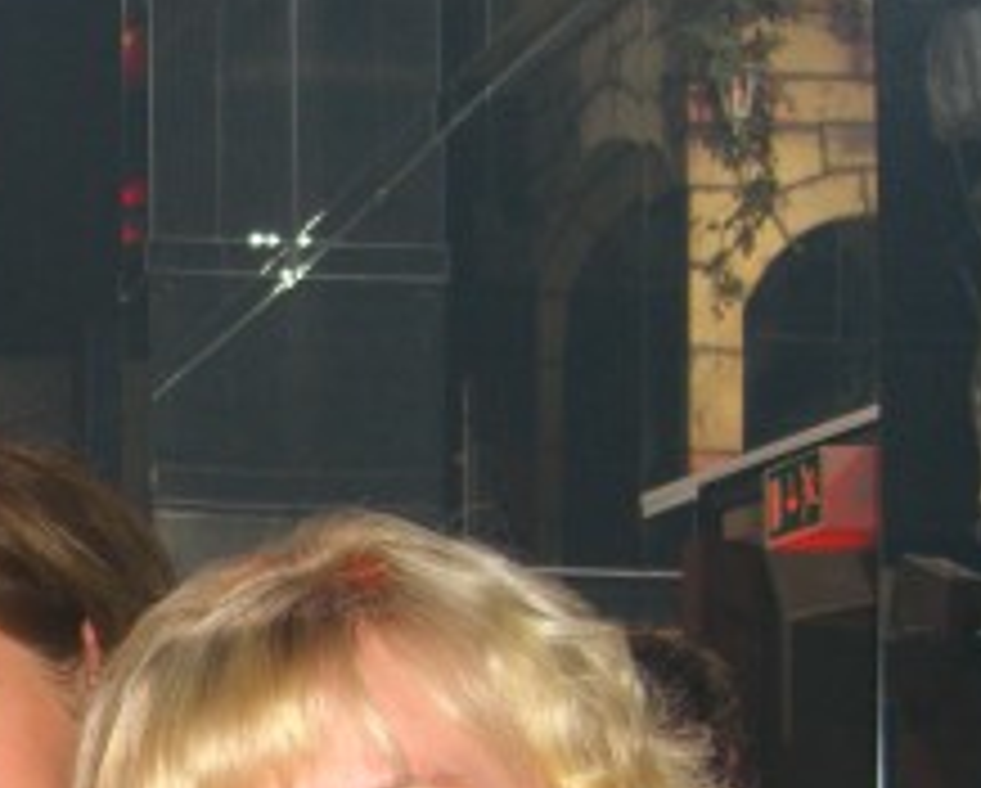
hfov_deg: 18.1
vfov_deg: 14.7
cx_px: -86
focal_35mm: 102
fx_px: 2965
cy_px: 919
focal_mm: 7.9
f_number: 2.8
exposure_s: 1/60
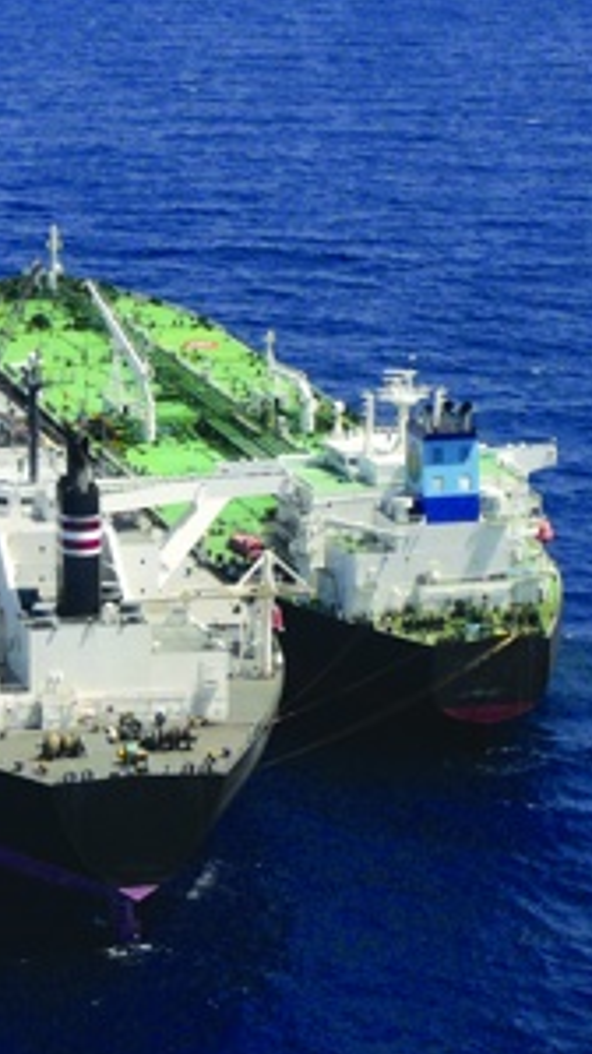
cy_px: 546
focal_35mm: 132
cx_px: 30
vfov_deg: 16.3
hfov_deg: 9.1
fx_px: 3687
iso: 100
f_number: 4.3
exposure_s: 1/800
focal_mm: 11.2
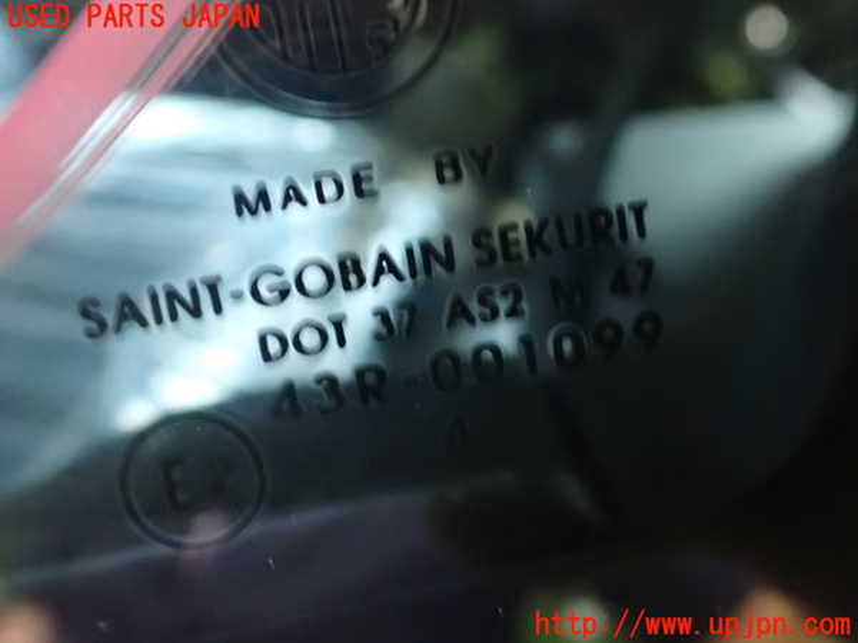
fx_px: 744
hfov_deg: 60.0
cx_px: 429
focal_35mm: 30
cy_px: 322
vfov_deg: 46.8
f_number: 2.3
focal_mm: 5.4
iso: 1600
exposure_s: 1/10
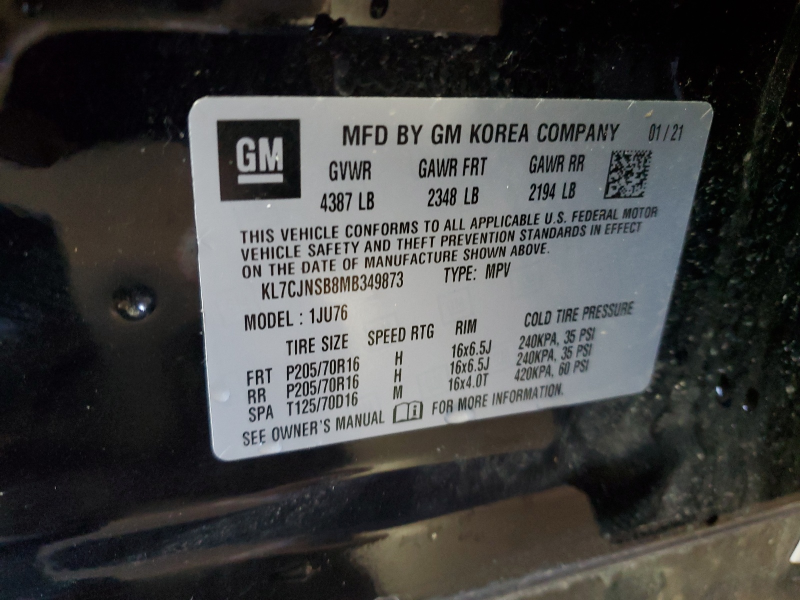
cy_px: 300
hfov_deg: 67.3
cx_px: 400
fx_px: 601
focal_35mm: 26
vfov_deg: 53.1
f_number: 1.5
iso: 286
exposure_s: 1/17
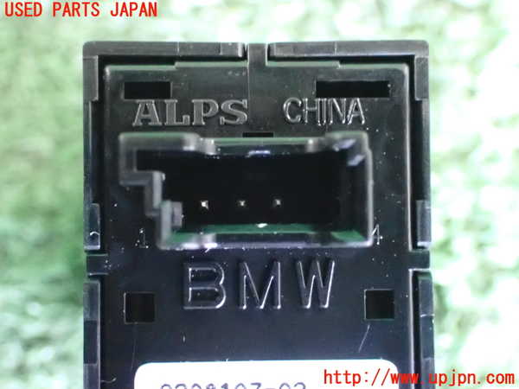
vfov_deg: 23.7
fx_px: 930
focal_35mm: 62
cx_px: 260
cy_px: 194
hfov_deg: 31.2
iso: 6400
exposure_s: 1/40
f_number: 3.6
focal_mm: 11.09
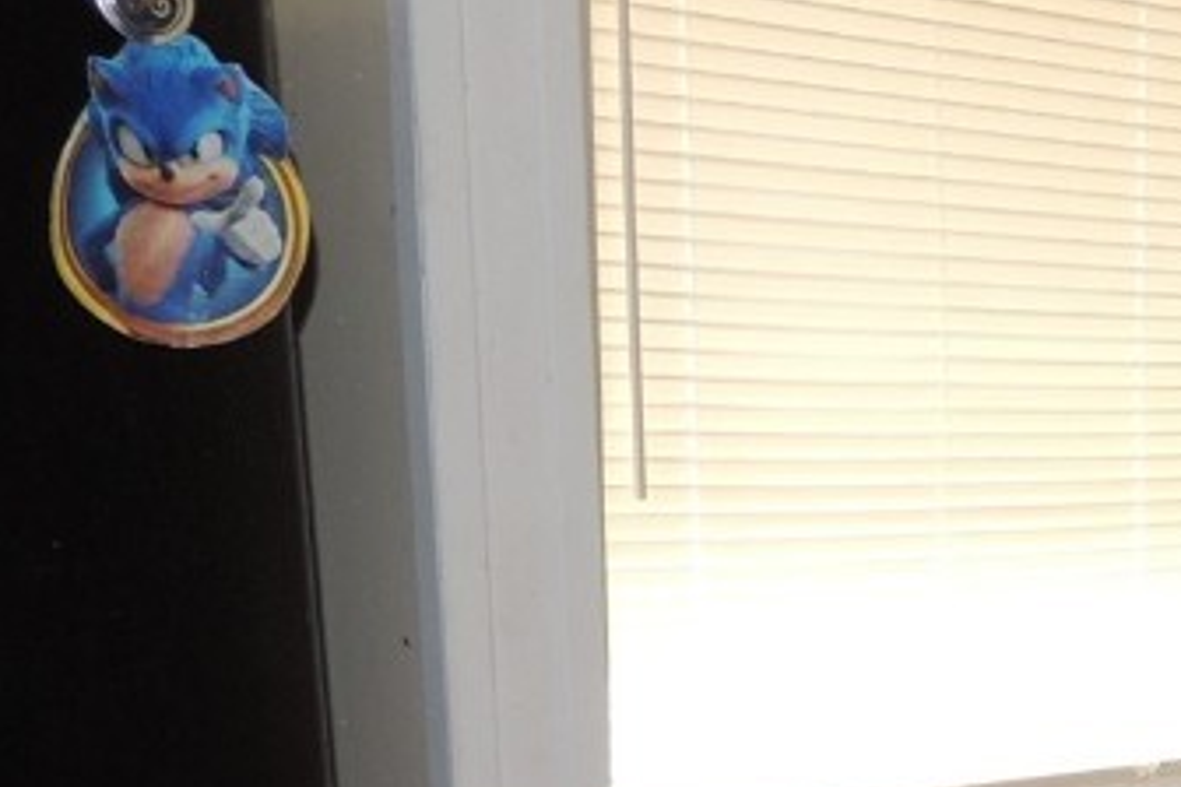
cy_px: 945
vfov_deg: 17.1
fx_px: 2493
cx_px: 1487
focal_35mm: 76
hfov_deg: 23.8
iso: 100
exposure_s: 1/40
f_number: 3
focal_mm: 4.3
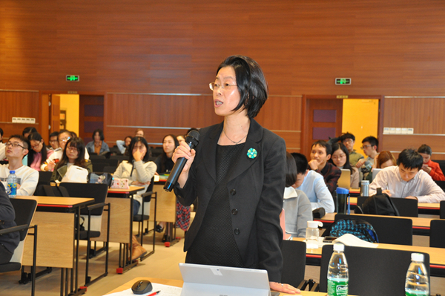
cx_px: 222
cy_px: 148
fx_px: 667
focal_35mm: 54
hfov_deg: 36.9
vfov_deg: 25.0
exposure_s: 1/60
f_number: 4.2
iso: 800
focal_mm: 36
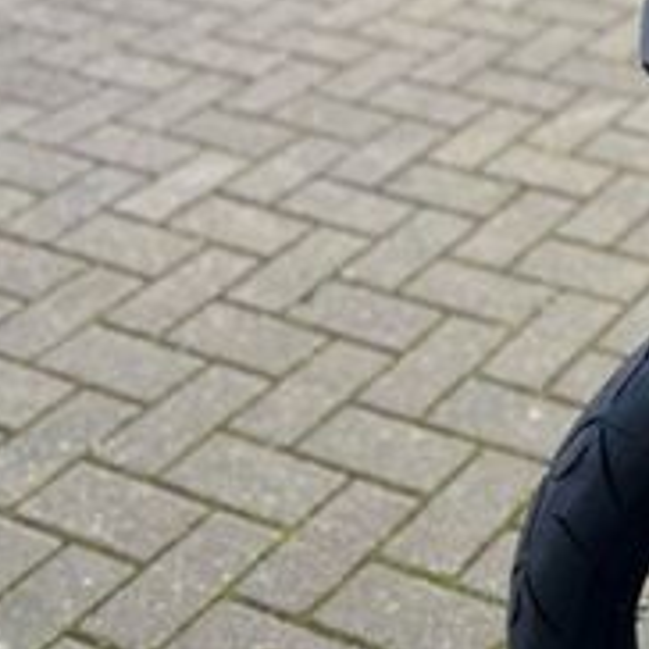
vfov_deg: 20.3
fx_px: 1718
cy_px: -86
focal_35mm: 81
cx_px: 941
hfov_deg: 19.1
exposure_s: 1/397
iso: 50
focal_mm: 5.7
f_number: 1.5
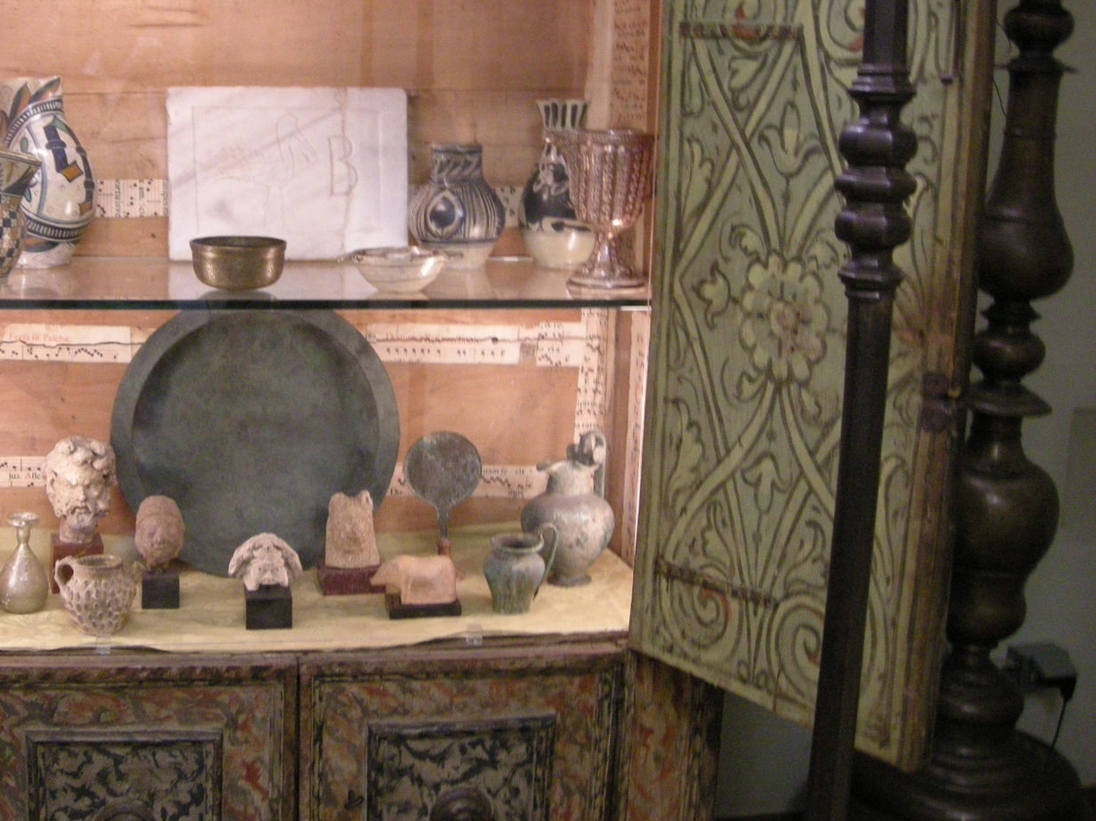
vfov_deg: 30.8
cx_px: 384
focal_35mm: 47
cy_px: 326
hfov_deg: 40.0
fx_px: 1488
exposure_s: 1/14.2
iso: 400
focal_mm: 7.5
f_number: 2.7
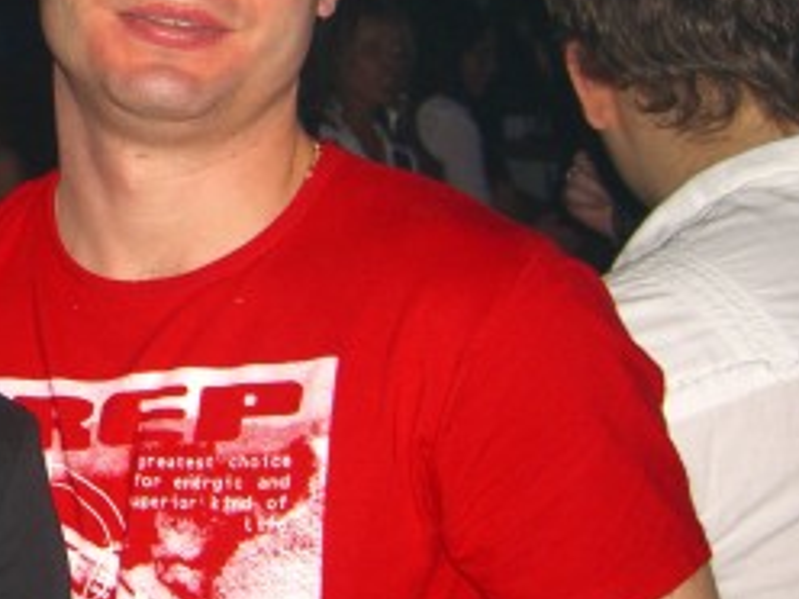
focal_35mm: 92
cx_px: -90
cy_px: 158
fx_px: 2124
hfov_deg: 20.3
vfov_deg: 16.0
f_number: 2.8
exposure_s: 1/60
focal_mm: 7.9
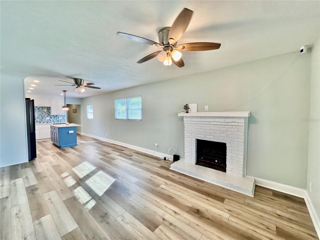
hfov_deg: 106.2
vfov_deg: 89.9
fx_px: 120
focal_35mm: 13
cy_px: 120
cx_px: 160
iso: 100
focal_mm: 1.57
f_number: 1.8
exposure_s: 1/120
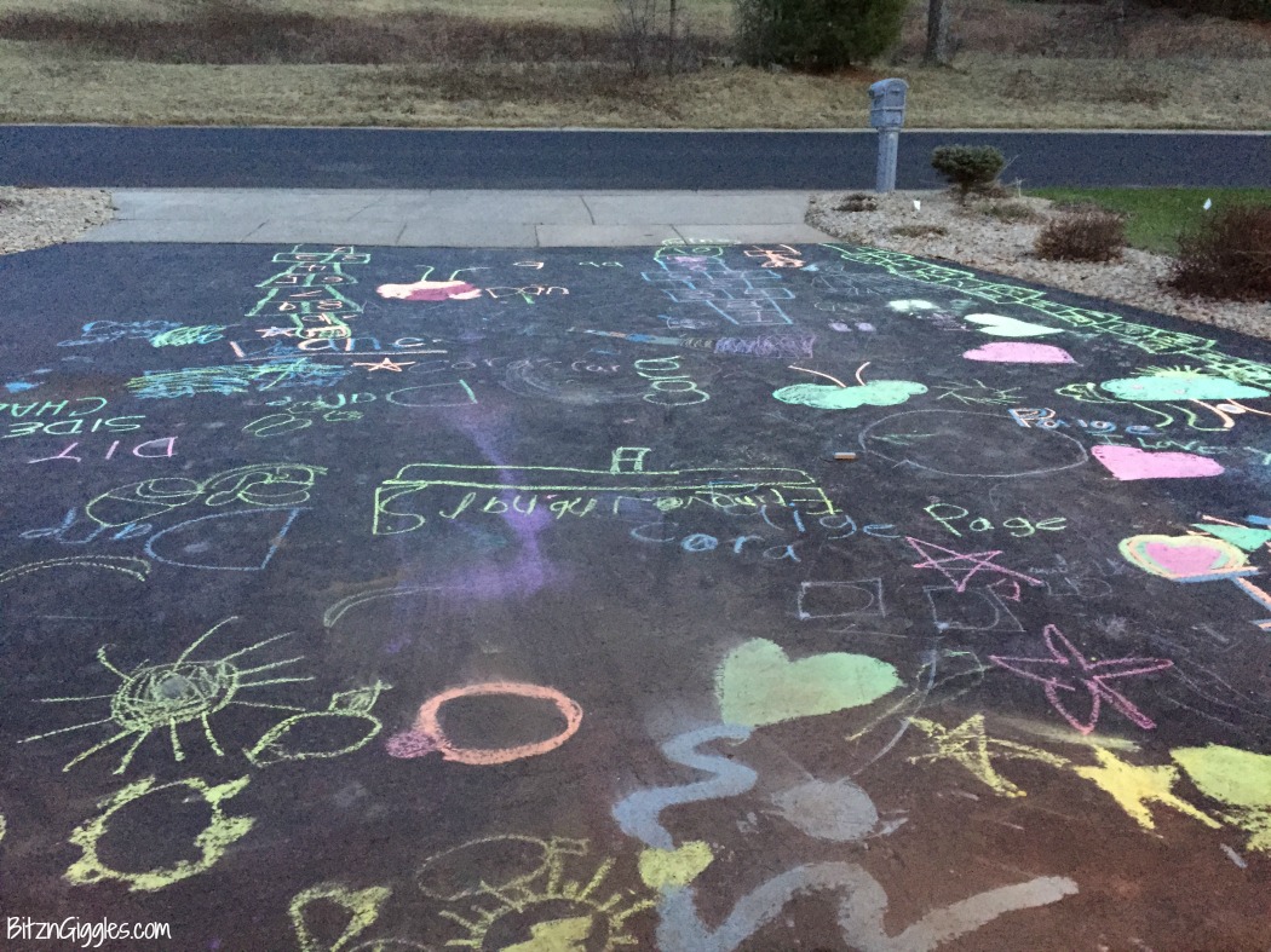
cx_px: 636
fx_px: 1065
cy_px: 476
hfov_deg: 61.7
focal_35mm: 29
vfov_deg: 48.2
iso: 400
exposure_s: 1/15
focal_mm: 4.15
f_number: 2.2
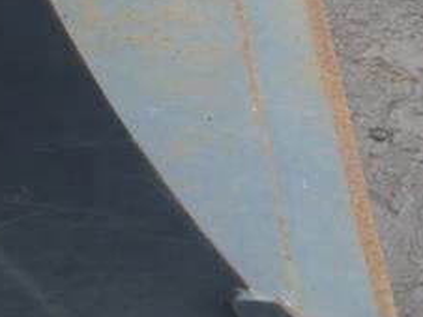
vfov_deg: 11.1
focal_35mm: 127
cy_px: -174
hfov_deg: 14.9
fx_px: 1550
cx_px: -116
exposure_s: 1/125
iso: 160
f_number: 3.5
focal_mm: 14
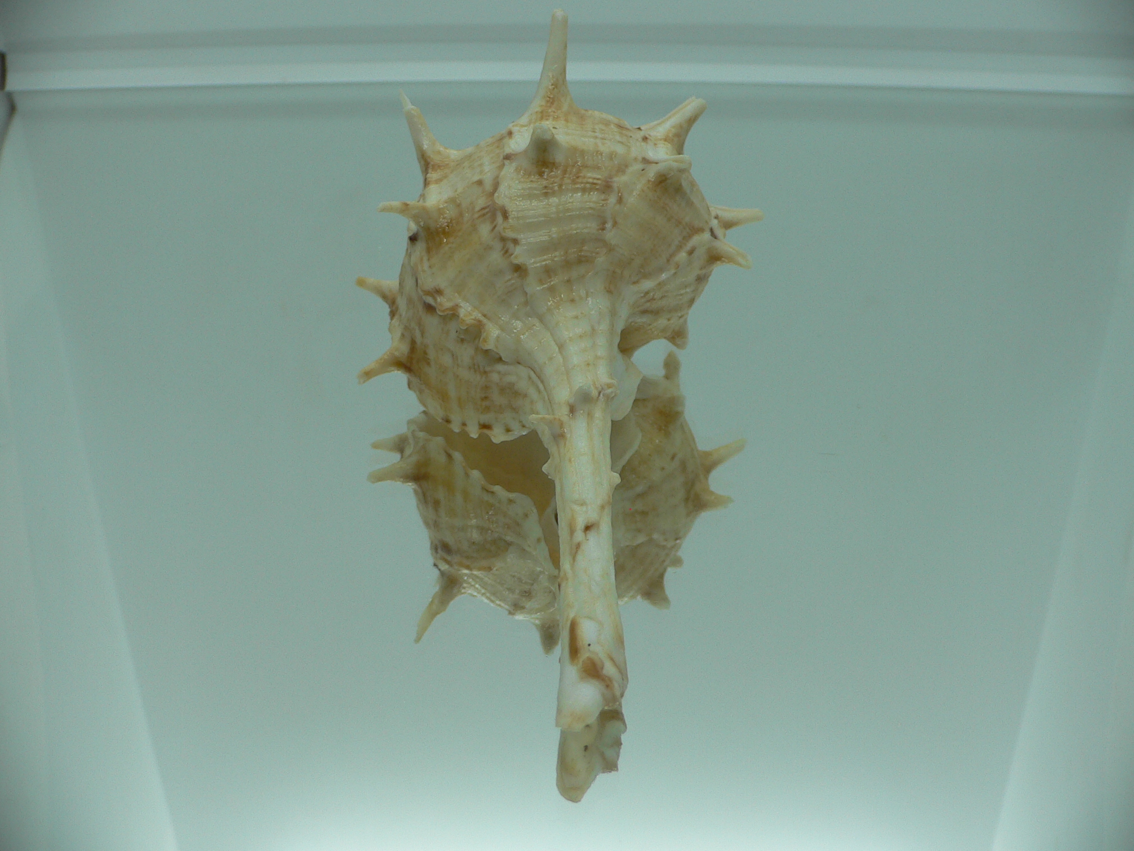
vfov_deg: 40.7
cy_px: 426
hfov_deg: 52.6
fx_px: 1147
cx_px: 567
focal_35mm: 35
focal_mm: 4.6
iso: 80
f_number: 2.8
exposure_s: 1/80
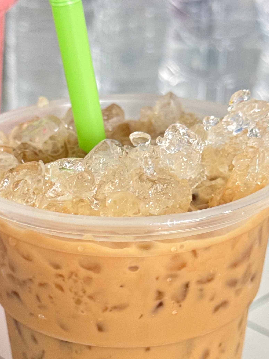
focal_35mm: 93
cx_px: 138
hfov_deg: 15.9
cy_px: 268
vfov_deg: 20.9
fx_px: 964
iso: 100
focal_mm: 6.76
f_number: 1.78
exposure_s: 1/100
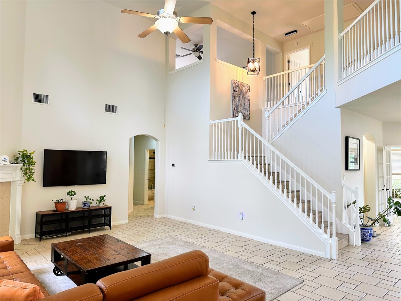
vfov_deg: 56.8
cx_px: 200
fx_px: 278
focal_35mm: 24
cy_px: 150
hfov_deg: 71.6
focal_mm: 6.86
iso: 125
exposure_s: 1/120
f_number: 1.78
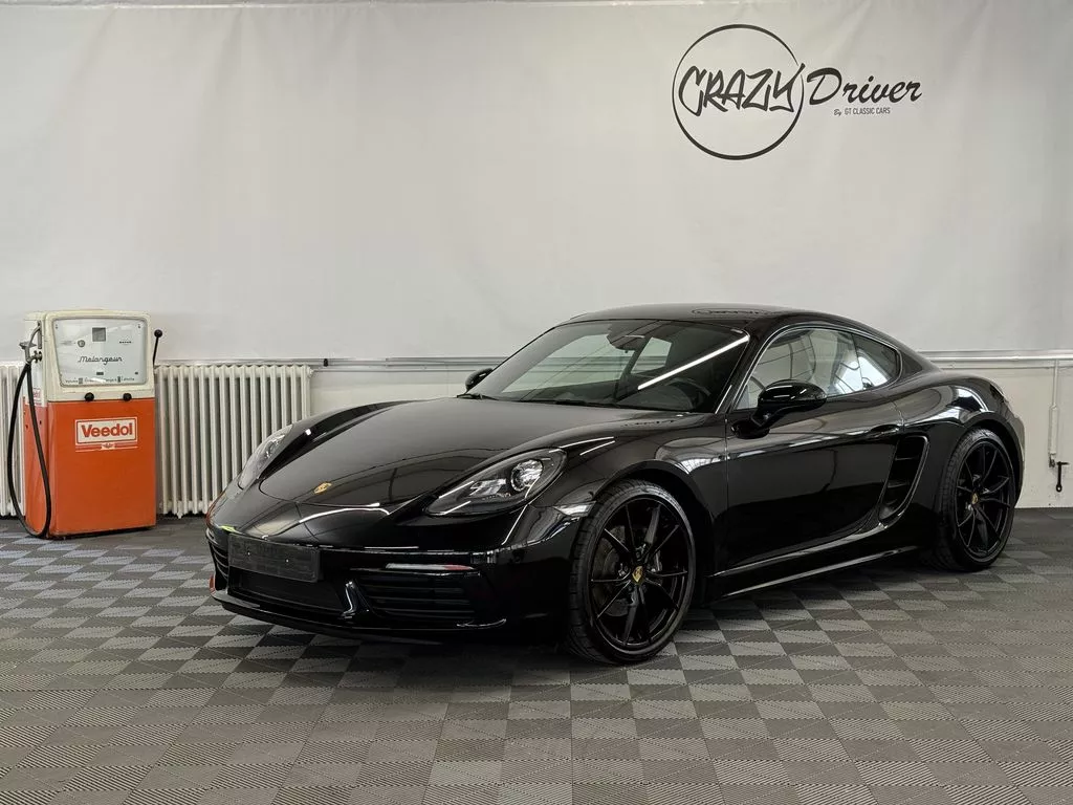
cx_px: 536
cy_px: 402
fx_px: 1488
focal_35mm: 48
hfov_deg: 39.7
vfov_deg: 30.3
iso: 100
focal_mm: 6.76
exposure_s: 1/83
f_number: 1.78
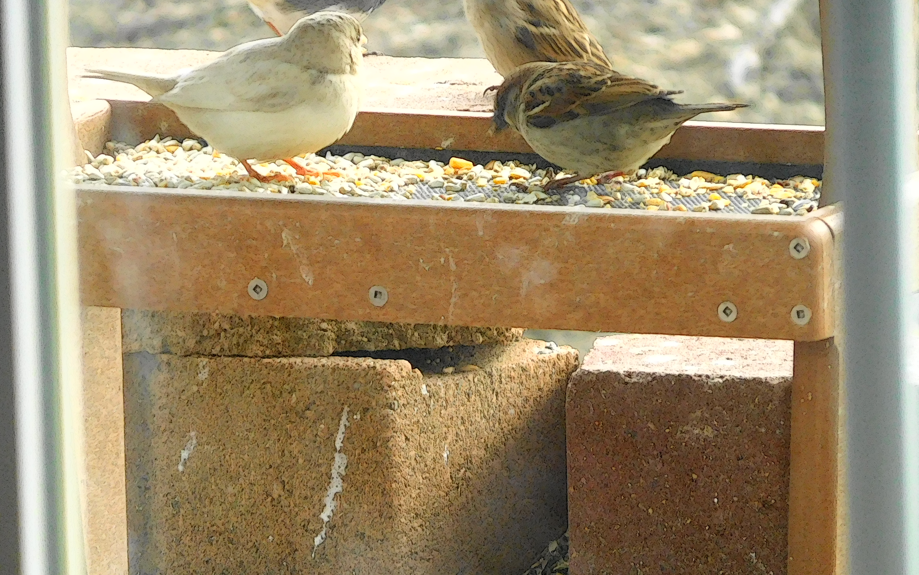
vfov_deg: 2.7
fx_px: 11972
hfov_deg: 4.4
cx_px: 460
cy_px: 266
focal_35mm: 478
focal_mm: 80.3
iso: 200
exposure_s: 1/125
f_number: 6.4
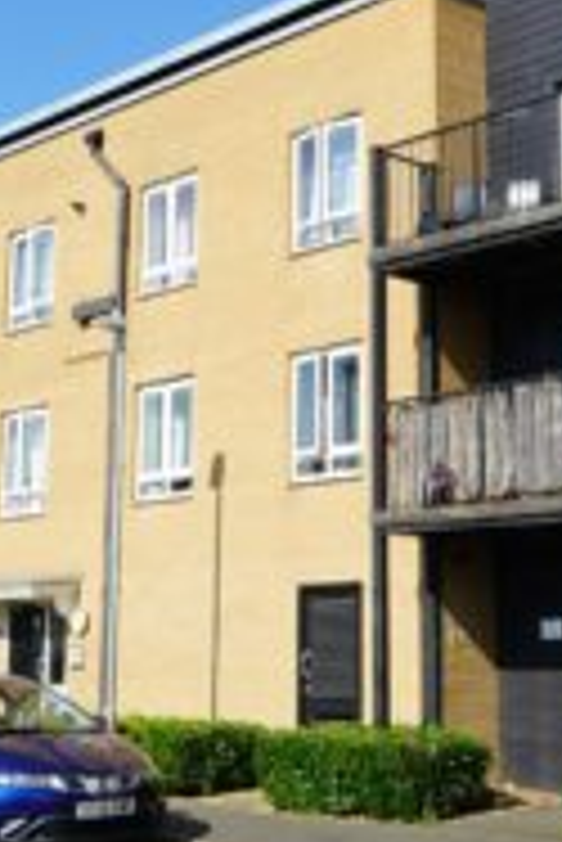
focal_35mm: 61
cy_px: 356
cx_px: 396
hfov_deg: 22.2
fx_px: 1426
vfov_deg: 32.8
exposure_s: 1/80
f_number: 13
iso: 100
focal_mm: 19
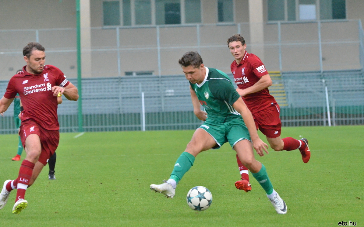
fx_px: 2813
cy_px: 114
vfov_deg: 4.6
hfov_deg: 7.4
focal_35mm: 284
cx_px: 182
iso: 6400
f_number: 6.3
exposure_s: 1/4000
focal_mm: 185
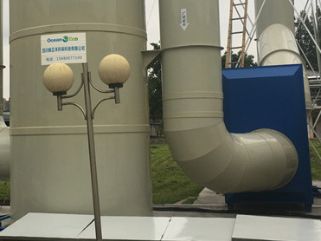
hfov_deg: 31.2
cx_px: 85
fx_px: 565
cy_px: 69
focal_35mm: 61
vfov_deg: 23.8
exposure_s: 1/100
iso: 25
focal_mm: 4.15
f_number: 2.2
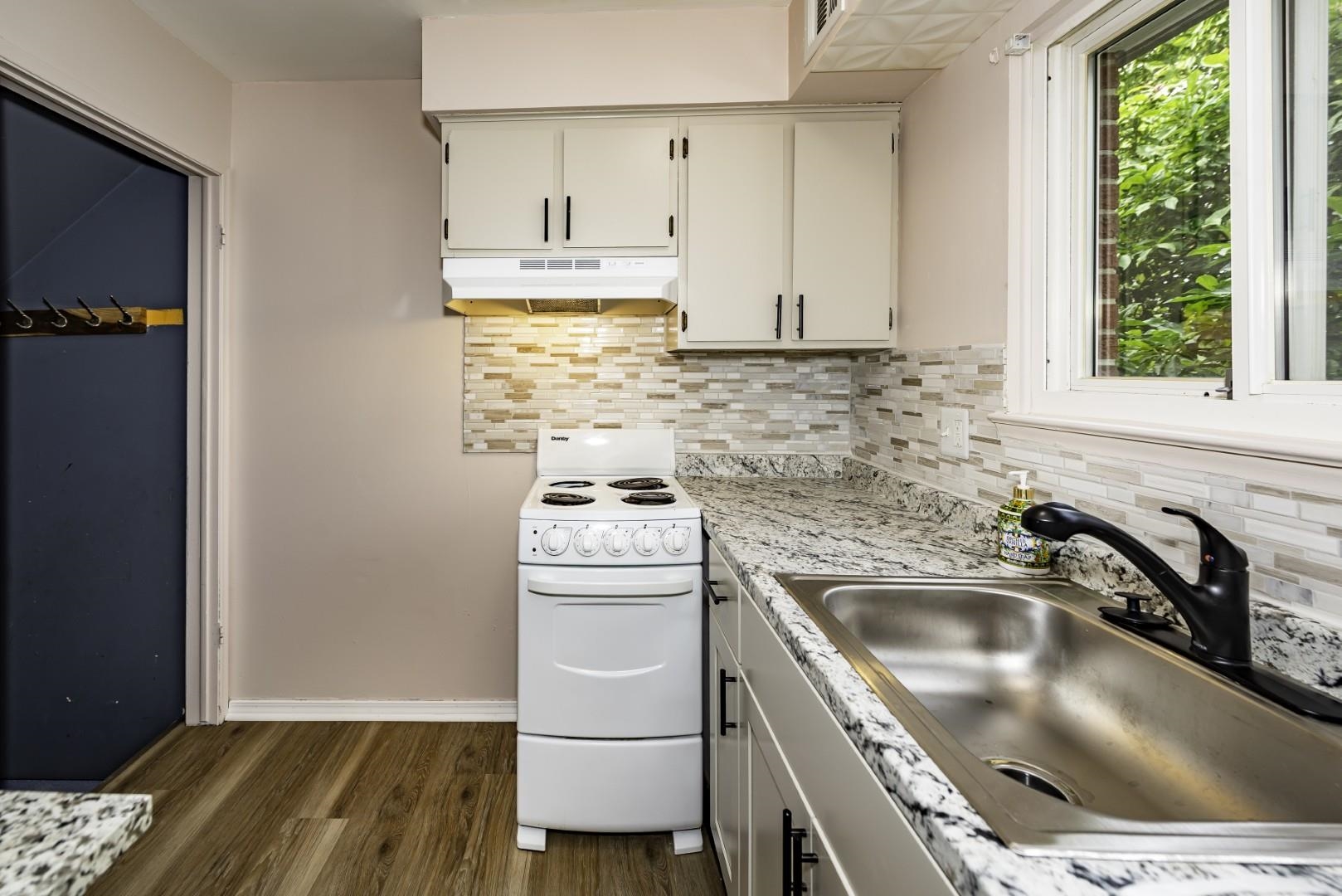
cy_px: 448
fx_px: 522
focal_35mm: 14
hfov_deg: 104.2
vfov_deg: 81.3
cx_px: 671
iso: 100
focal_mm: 14
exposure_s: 1/60
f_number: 5.6
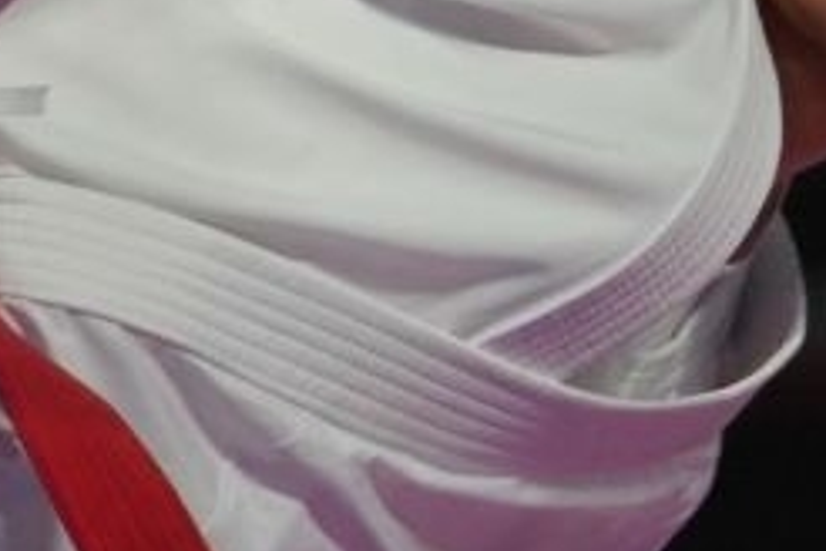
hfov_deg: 0.9
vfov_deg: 0.6
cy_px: -538
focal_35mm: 2199
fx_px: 50451
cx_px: -846
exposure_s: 1/1000
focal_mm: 200
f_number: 2.8
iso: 800
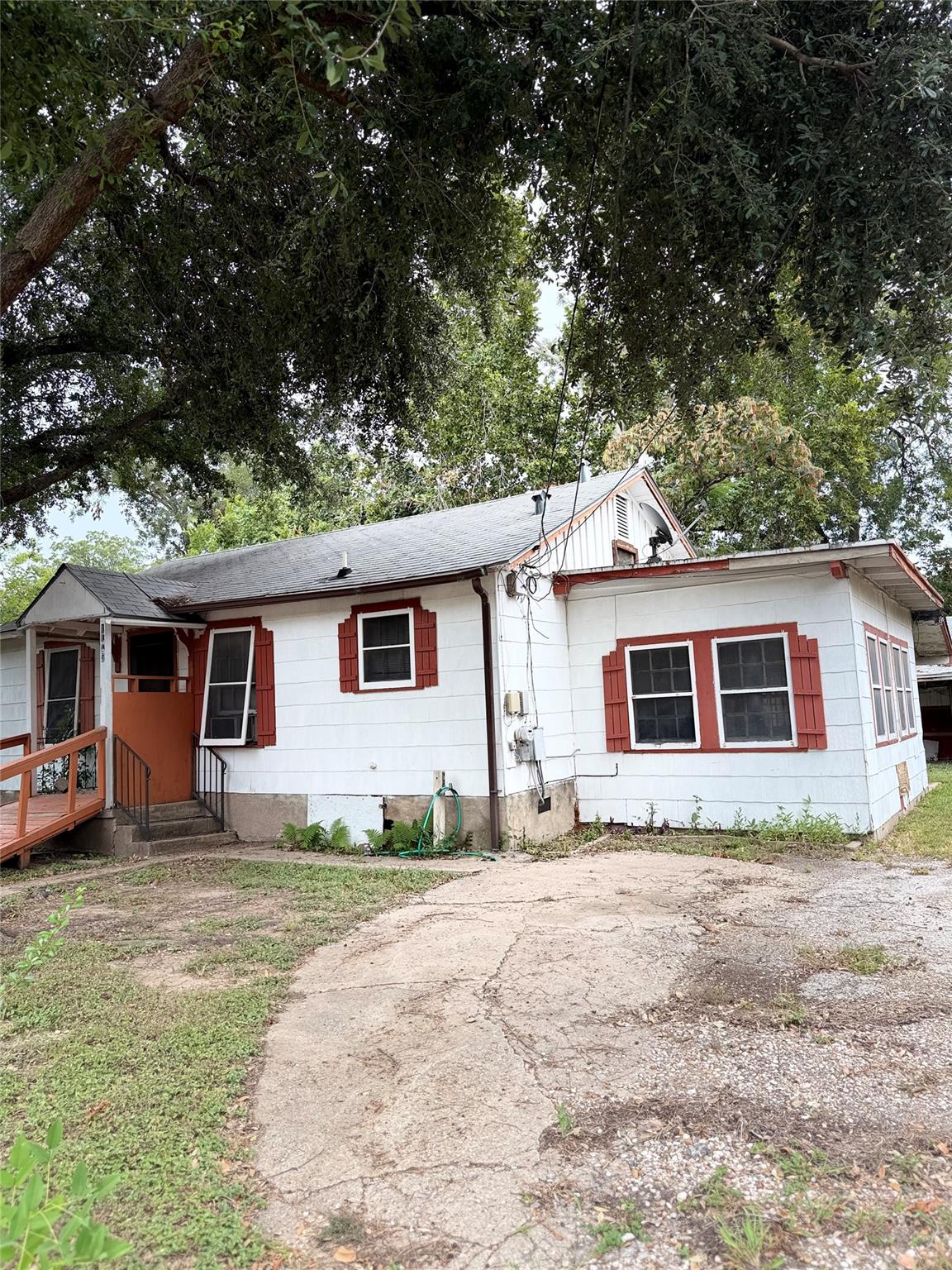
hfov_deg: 56.8
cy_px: 635
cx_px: 476
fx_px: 880
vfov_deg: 71.6
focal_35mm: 24
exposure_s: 1/931
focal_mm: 6.76
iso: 80
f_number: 1.78
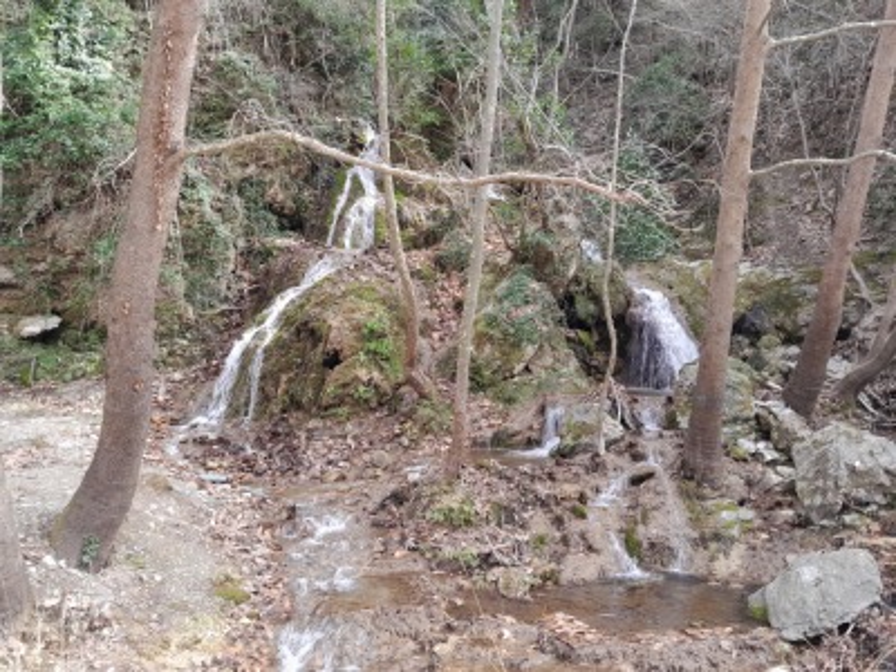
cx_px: 448
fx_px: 699
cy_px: 336
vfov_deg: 51.4
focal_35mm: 27
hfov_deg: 65.3
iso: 40
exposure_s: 1/50
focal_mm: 4
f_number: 1.8
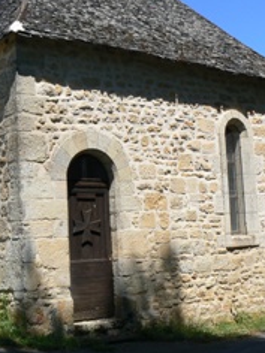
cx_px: 109
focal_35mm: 61
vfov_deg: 31.7
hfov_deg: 24.0
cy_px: 162
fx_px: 623
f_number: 6.3
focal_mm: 6
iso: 80
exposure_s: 1/400
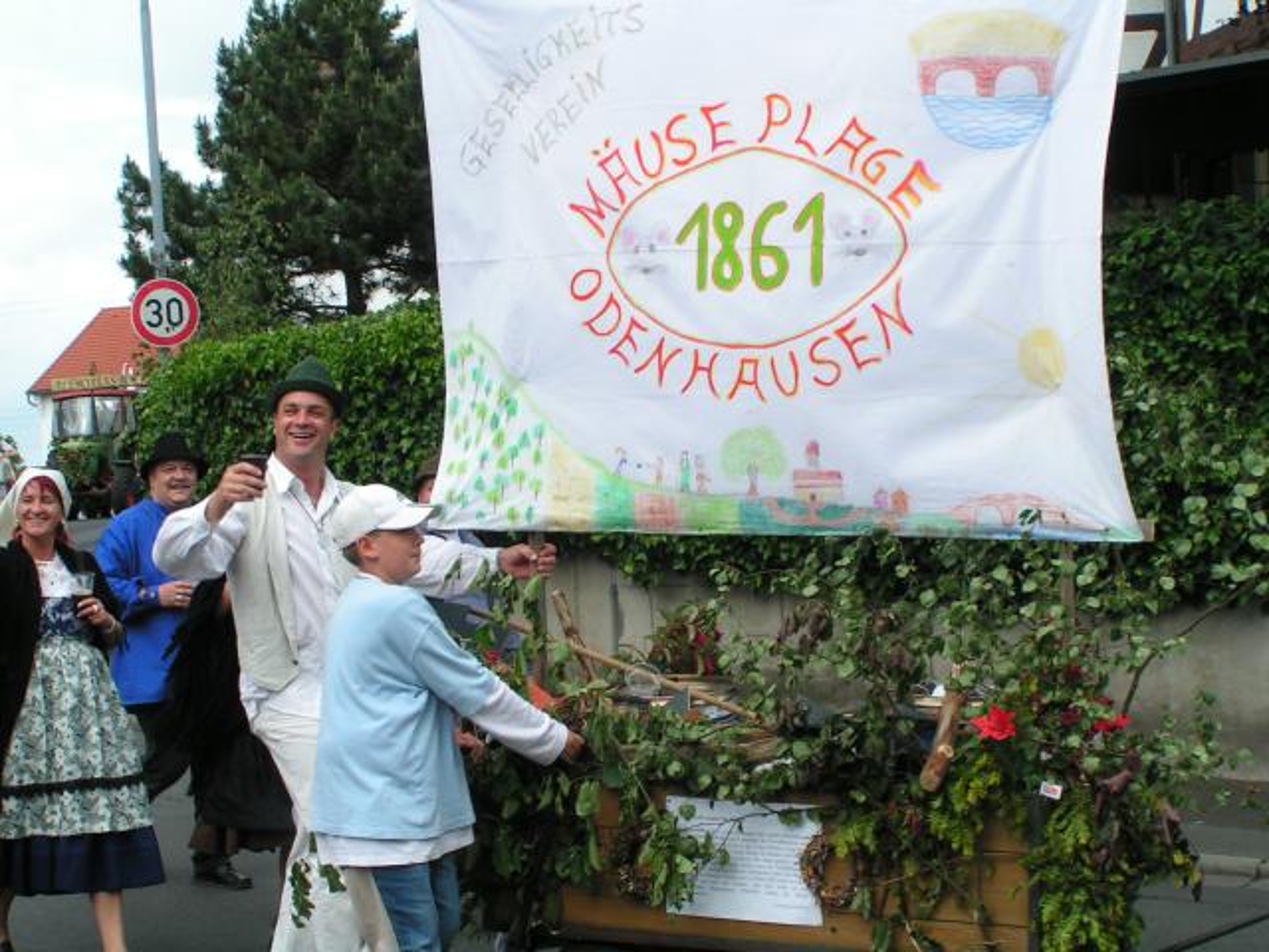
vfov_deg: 23.3
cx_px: 634
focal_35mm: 63
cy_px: 476
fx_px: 2310
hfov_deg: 30.7
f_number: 5.6
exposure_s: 1/200
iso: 50
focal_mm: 9.7
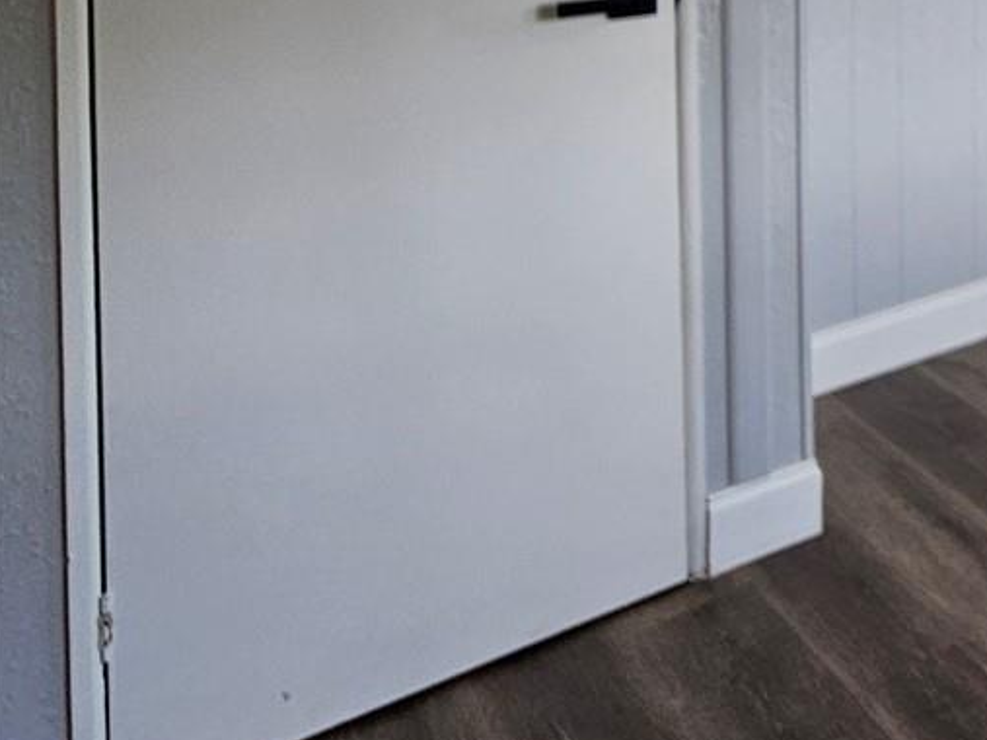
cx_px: 1546
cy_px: -212
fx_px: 1169
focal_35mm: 41
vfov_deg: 28.9
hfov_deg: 27.4
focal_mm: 2.2
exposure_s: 1/60
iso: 50
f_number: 2.2
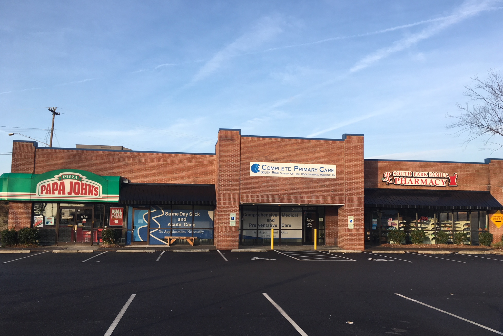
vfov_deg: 42.2
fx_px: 433
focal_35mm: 31
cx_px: 255
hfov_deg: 60.3
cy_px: 191
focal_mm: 4.15
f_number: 2.2
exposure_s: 1/574
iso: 25
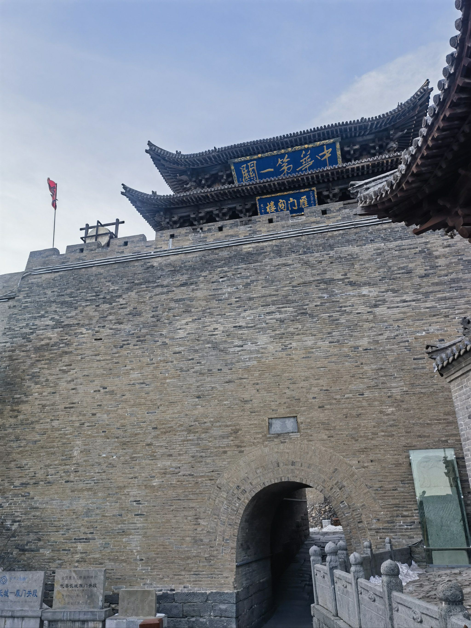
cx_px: 236
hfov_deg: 48.2
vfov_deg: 61.7
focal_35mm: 29
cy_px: 314
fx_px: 526
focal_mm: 6.67
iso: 50
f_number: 1.9
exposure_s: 1/1250
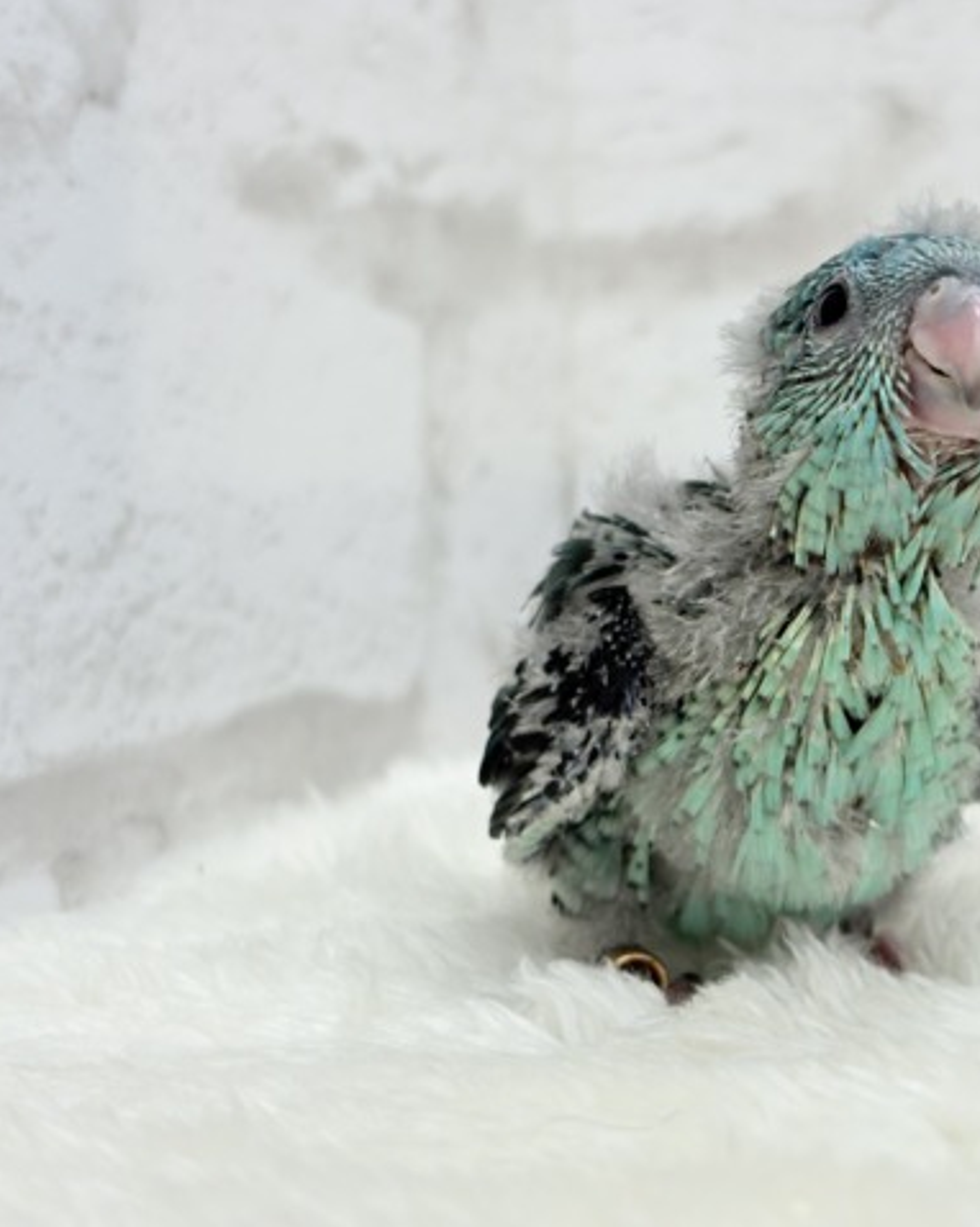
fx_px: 2467
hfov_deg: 22.2
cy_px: 614
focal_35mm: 68
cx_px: 757
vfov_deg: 27.9
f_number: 1.6
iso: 64
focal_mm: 5.96
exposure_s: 1/100
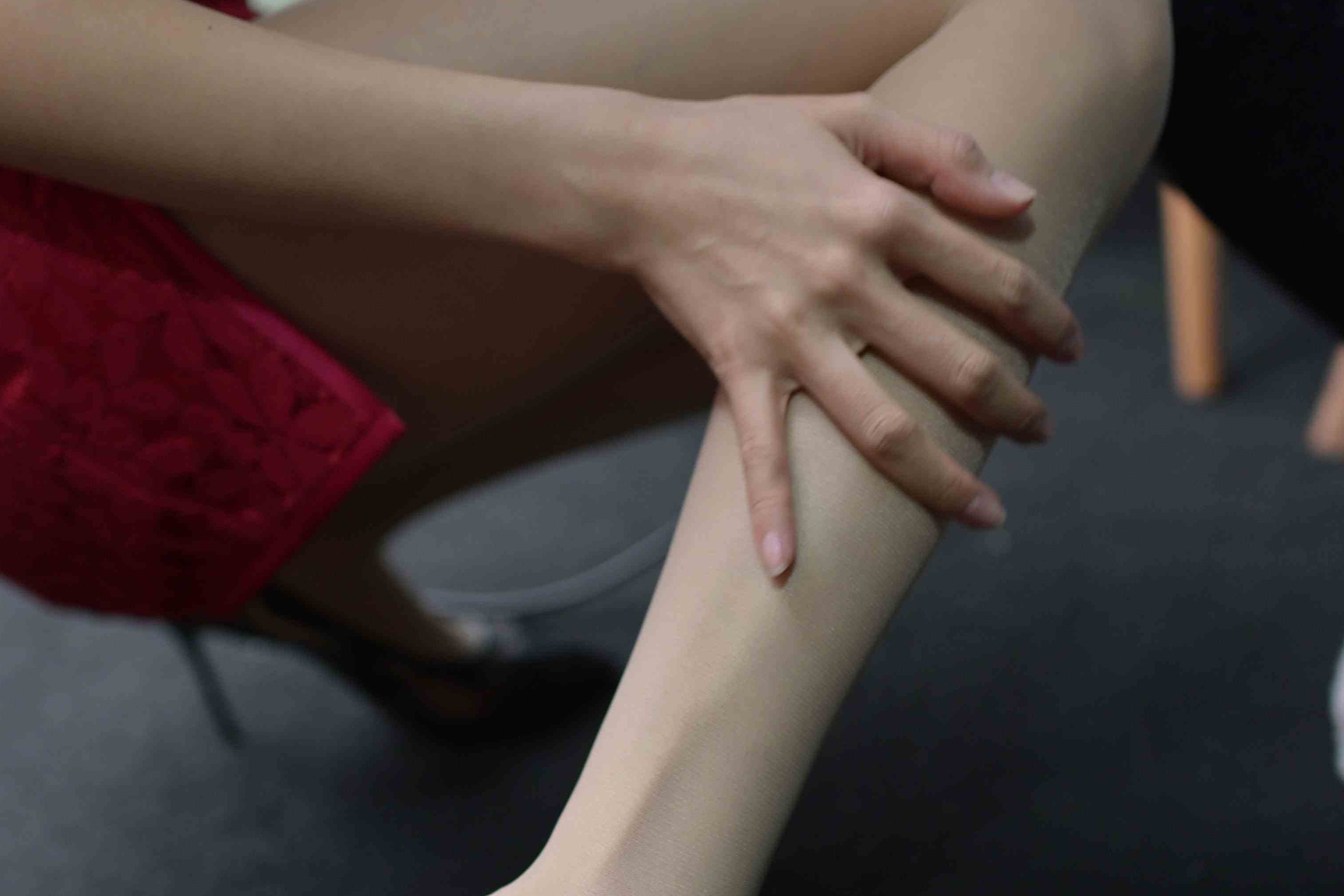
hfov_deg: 37.5
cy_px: 737
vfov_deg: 25.0
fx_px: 1978
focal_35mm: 53
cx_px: 672
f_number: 2.2
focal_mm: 35
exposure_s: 1/200
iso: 640
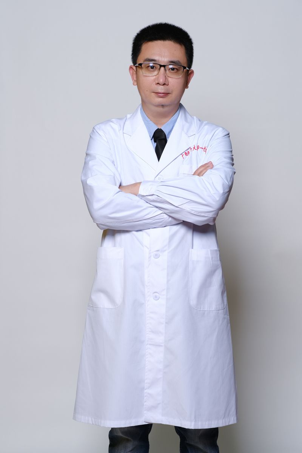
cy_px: 226
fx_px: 1057
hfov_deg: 16.3
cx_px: 151
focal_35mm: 84
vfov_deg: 24.2
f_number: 4
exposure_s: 1/160
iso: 250
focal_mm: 56
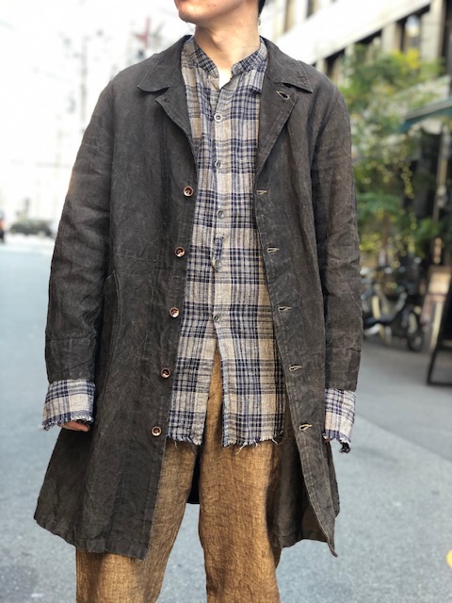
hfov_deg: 28.0
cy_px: 302
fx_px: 905
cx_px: 226
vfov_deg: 36.8
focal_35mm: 52
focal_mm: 6
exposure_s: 1/60
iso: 50
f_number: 2.4
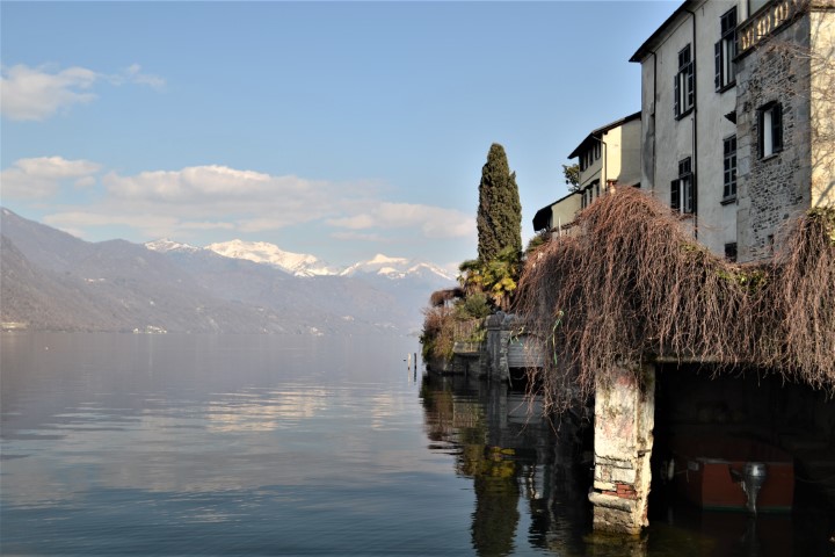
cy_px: 278
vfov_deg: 40.0
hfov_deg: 57.2
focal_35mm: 33
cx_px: 418
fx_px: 765
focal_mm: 22
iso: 100
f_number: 5.6
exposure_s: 1/125
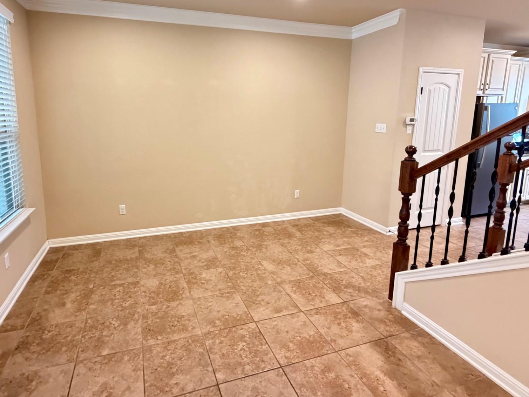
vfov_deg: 67.9
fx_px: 290
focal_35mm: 19
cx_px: 223
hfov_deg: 84.0
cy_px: 155
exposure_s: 1/40
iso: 1000
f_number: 2.2
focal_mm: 2.22
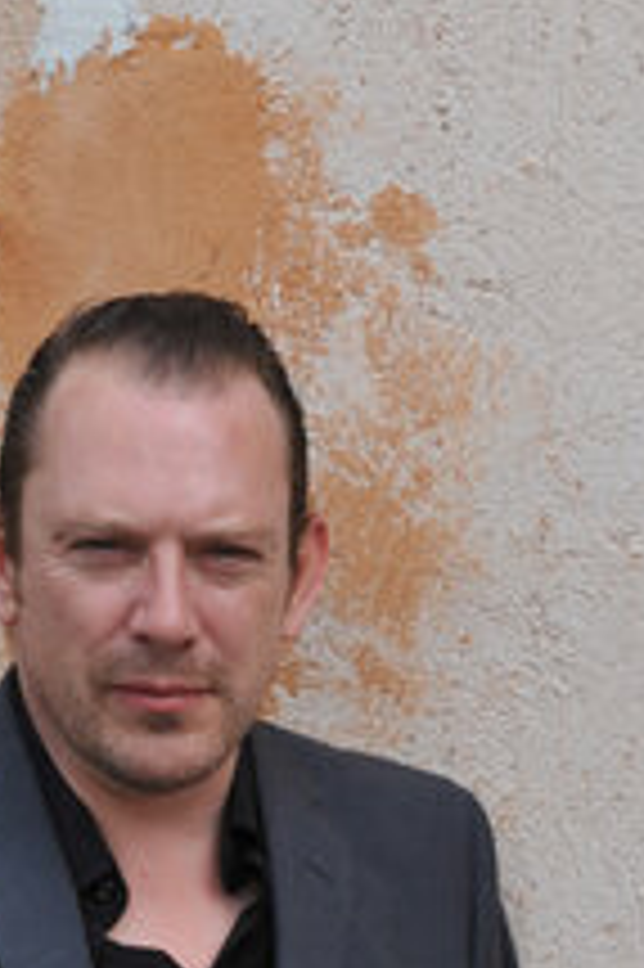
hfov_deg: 5.9
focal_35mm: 234
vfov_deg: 8.7
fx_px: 6289
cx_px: 218
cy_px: 1274
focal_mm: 70
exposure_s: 1/200
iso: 200
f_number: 9
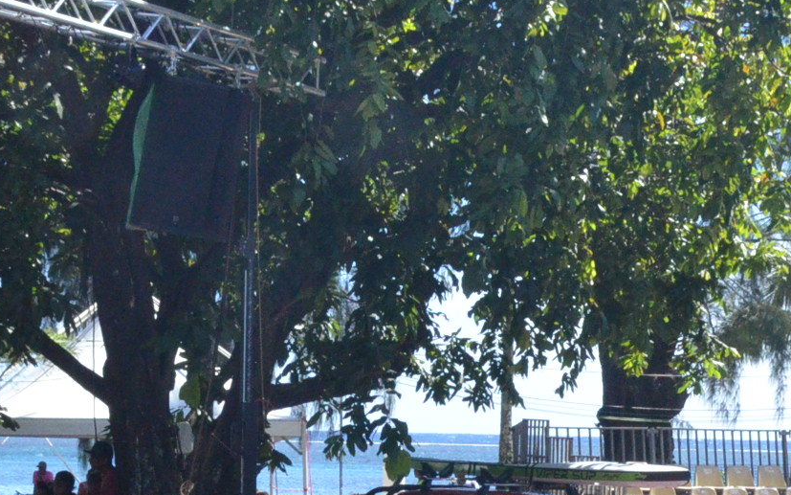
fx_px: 2253
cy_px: 548
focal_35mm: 105
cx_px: 416
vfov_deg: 12.3
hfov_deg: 19.9
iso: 2500
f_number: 16
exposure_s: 1/1000
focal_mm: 23
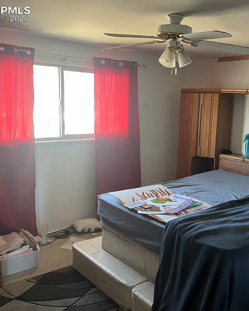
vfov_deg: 52.9
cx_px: 157
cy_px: 155
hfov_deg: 43.0
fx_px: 313
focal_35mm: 34
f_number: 1.6
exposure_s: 1/60
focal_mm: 5.1
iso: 200
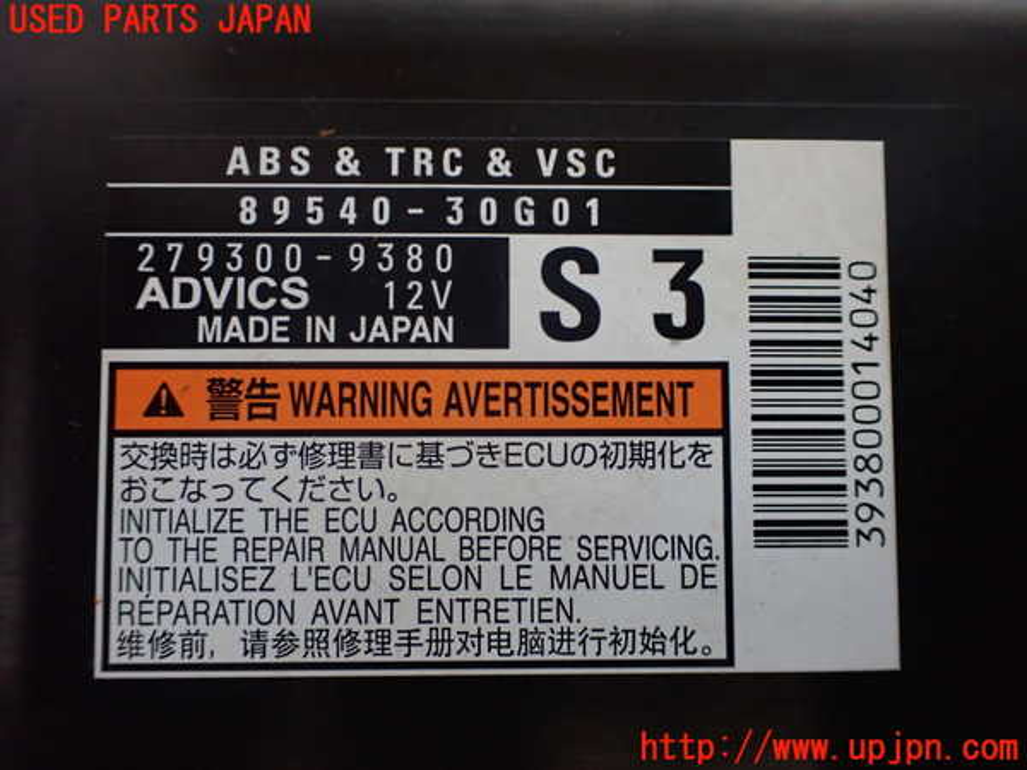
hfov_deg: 60.0
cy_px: 385
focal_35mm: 30
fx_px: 890
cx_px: 514
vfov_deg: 46.8
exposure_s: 1/80
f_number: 2.3
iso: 800
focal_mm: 5.4
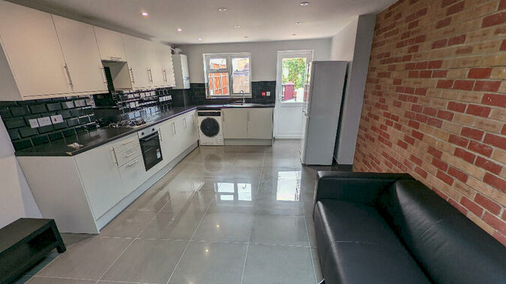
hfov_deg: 92.7
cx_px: 250
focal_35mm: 18
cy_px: 190
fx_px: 241
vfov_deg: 59.5
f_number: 2.2
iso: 109
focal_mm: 2.35
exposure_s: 1/100
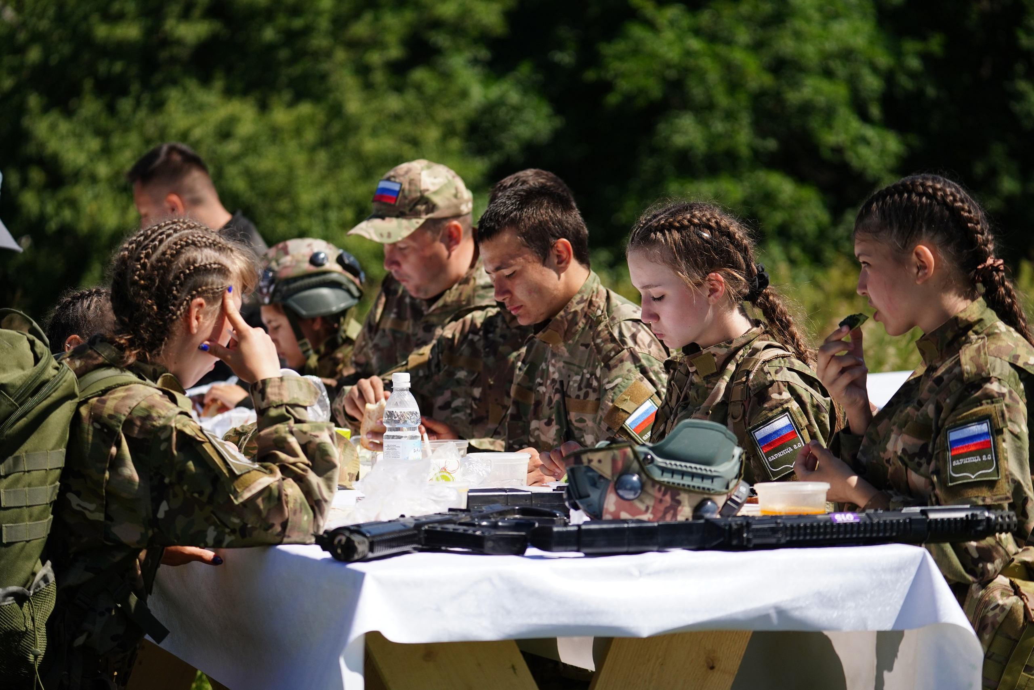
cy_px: 345
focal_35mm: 150
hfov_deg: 13.7
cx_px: 517
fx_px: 4308
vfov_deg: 9.1
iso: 500
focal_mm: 150
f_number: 5
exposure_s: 1/2000
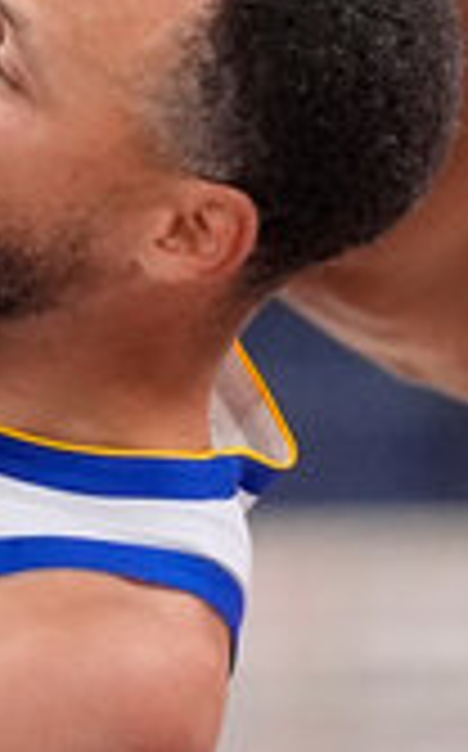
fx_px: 39386
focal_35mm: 1925
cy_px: -428
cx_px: -482
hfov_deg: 0.7
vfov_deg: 1.1
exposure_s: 1/2000
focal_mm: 300
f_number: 2.8
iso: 5000
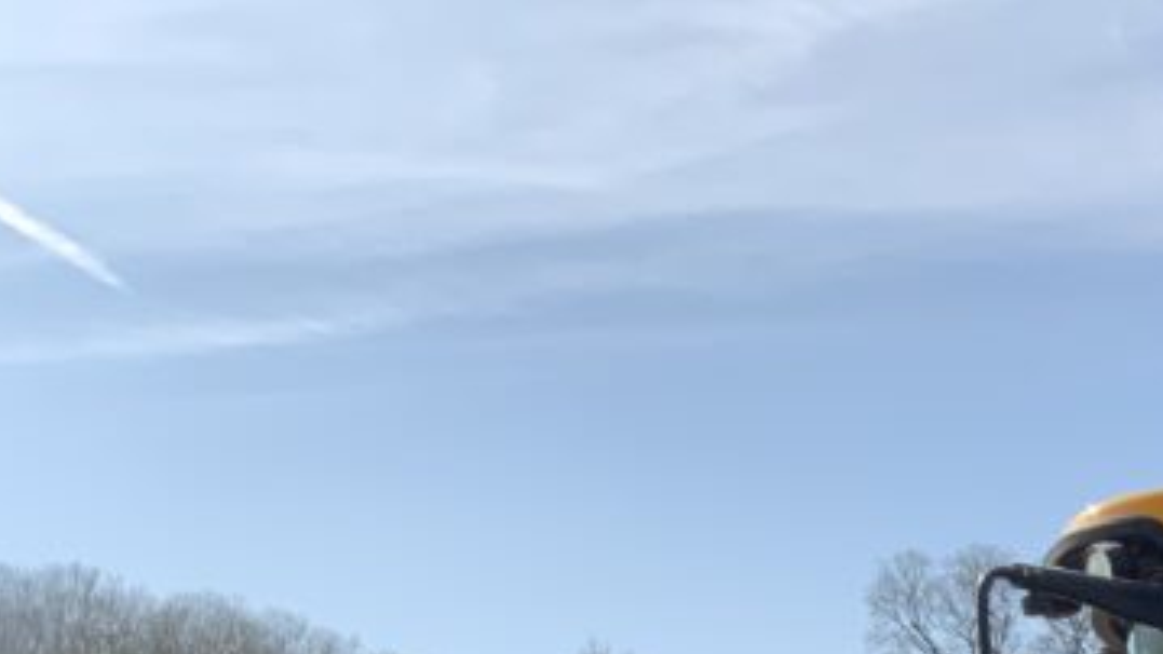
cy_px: 1240
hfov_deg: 20.8
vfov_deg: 12.2
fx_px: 2776
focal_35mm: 90
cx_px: 1646
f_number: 1.8
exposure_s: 1/1675
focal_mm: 3
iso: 16
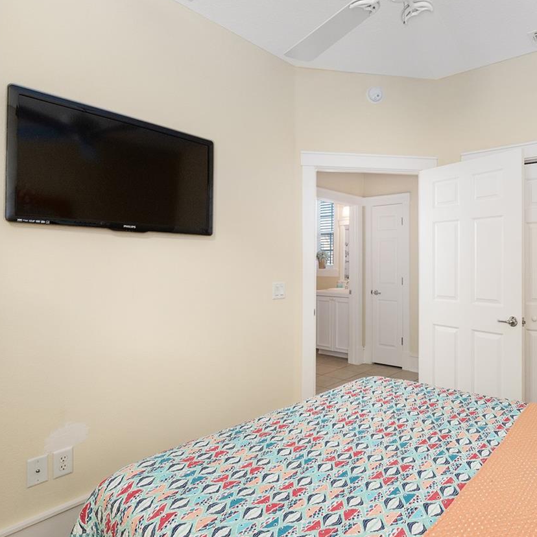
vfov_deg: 67.3
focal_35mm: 23
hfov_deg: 65.2
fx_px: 404
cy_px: 266
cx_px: 366
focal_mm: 14
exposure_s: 1/10
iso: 500
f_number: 8
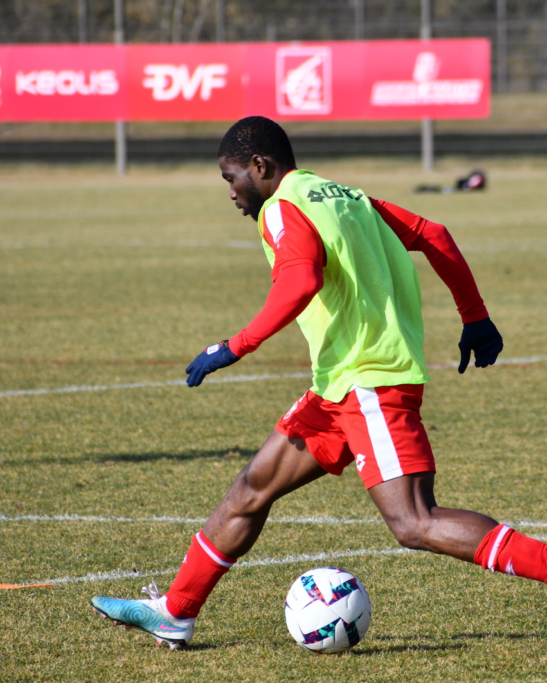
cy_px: 342
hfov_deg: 3.3
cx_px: 375
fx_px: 9426
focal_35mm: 466
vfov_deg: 4.2
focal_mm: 220
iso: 400
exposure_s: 1/1600
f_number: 7.1
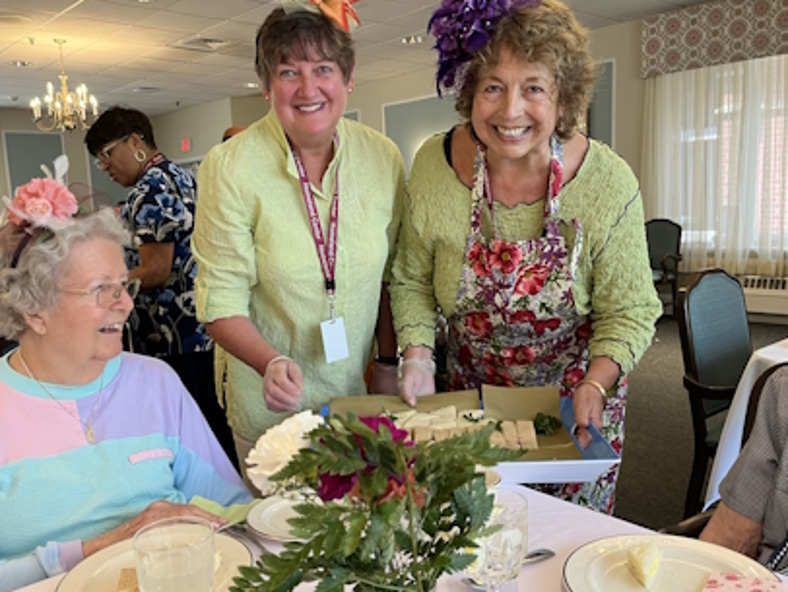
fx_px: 729
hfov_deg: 56.7
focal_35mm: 32
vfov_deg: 44.2
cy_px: 317
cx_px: 361
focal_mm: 5.1
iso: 125
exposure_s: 1/60
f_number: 1.6
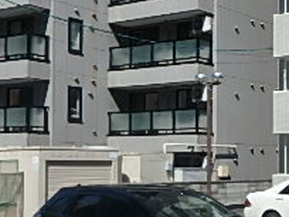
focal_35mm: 66
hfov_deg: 23.2
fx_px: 551
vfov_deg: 22.0
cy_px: 174
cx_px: 443
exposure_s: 1/640
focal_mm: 3.7
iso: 125
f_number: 6
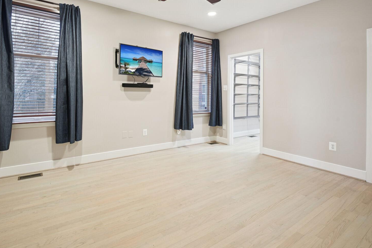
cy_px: 105
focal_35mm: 19
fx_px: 196
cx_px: 157
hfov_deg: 86.3
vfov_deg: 64.2
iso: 400
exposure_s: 1/2
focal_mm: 16
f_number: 8
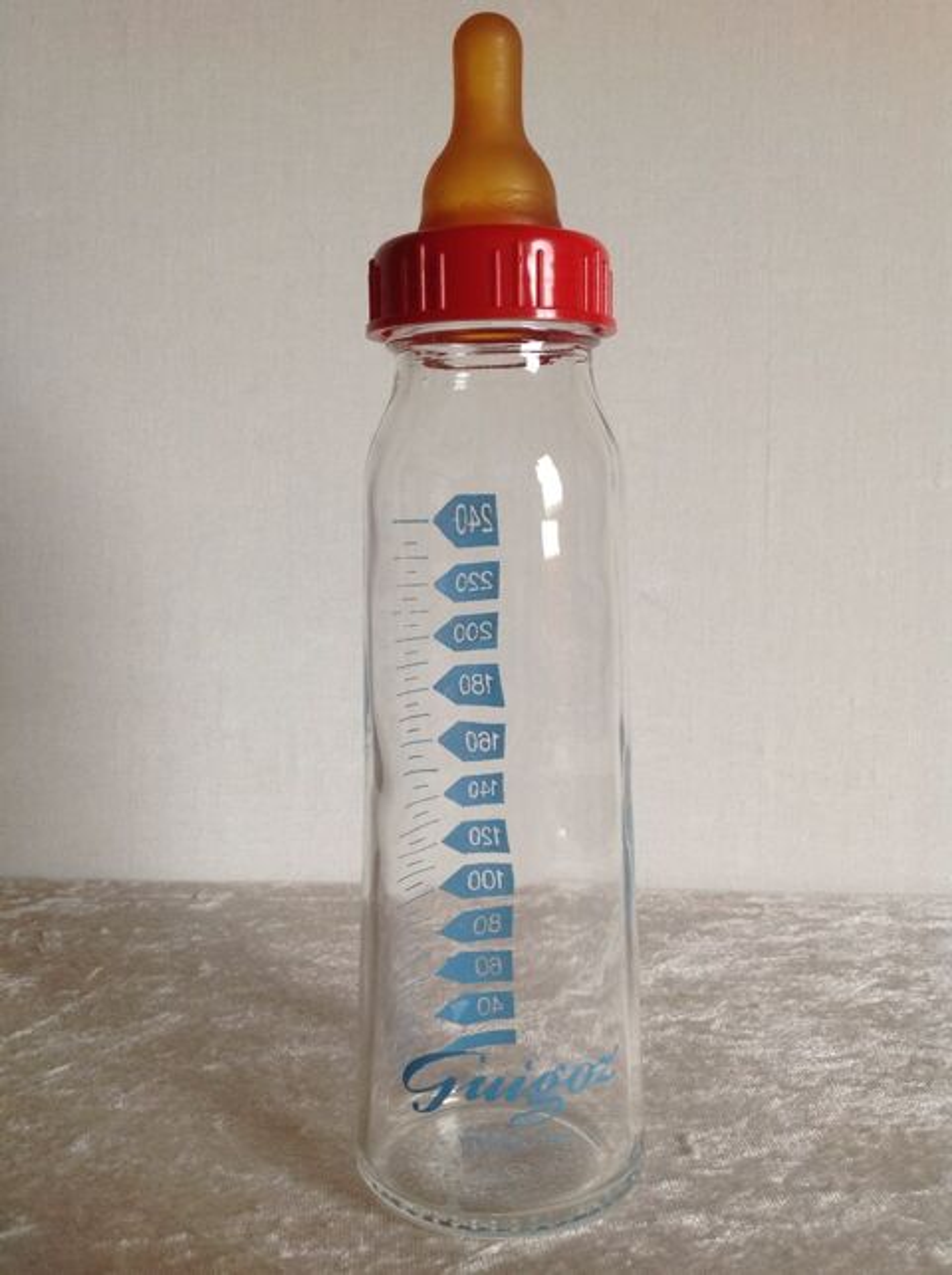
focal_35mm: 35
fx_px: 1287
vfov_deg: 52.7
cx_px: 476
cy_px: 638
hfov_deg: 40.6
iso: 50
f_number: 2.4
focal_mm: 4.28
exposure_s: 1/40
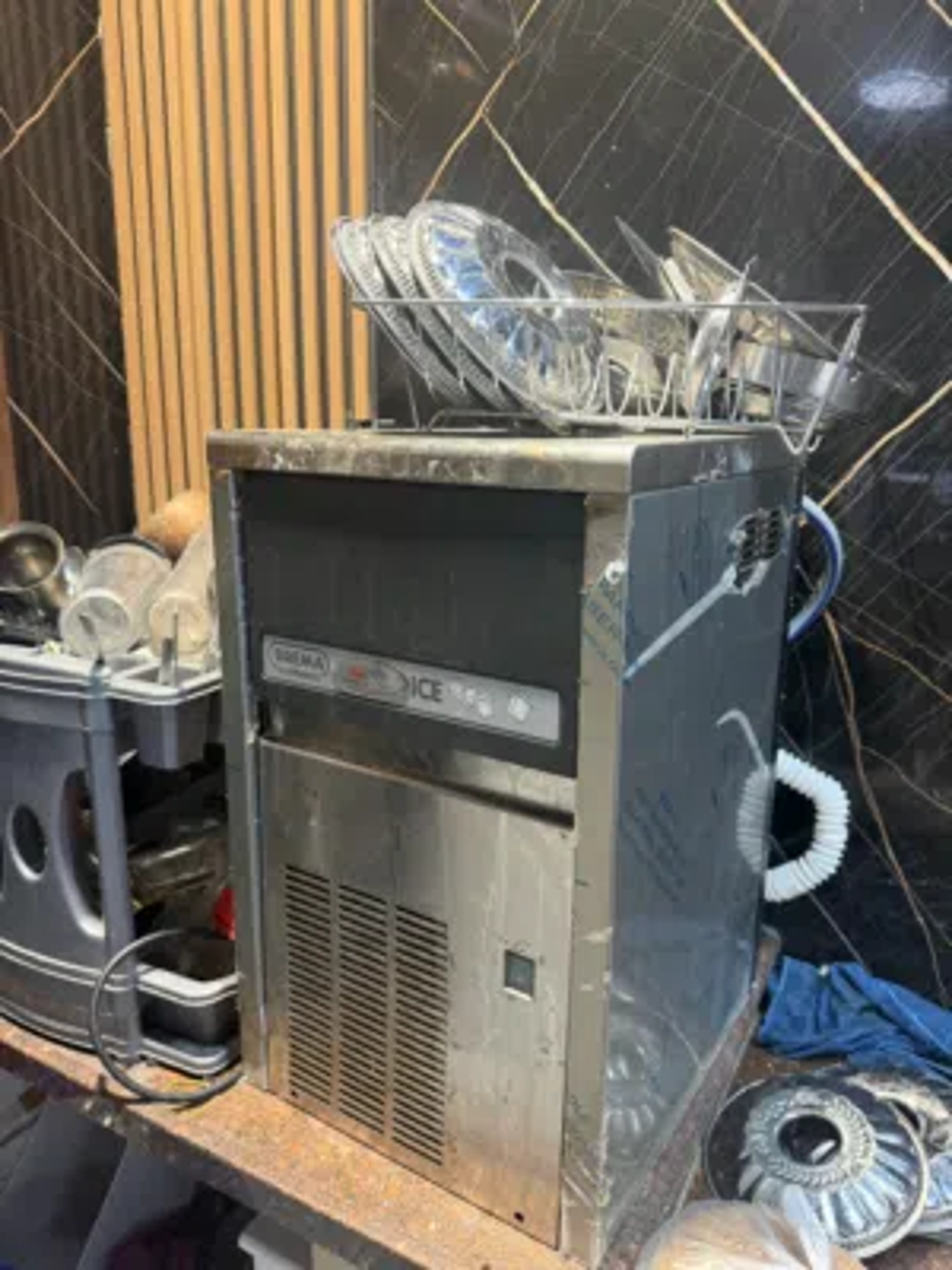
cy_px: 635
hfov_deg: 56.8
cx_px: 476
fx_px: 880
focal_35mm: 24
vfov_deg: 71.6
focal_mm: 6.76
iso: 250
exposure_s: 1/50
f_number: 1.78
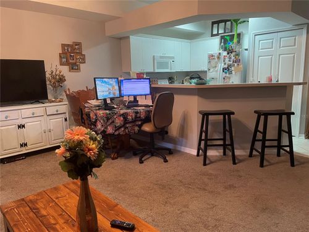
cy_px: 116
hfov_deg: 67.3
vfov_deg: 53.1
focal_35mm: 26
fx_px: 232
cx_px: 154
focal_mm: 4.2
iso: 500
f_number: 1.6
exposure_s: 1/60
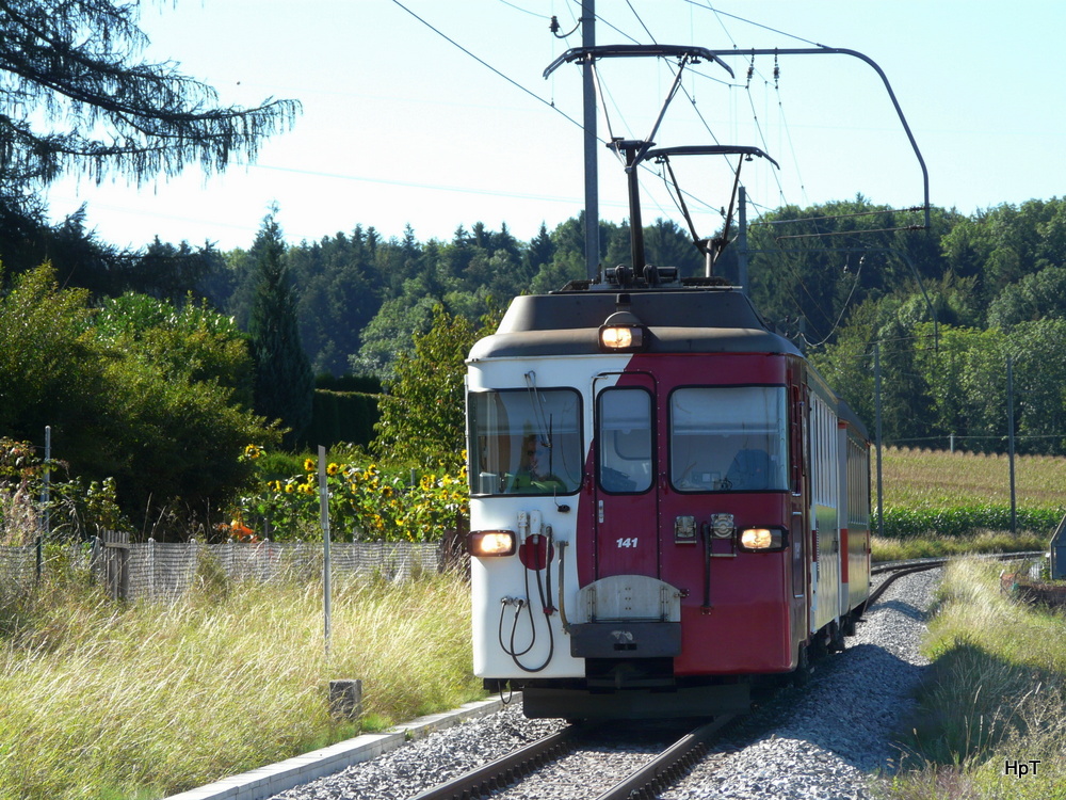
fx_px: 5050
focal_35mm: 164
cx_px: 533
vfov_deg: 9.1
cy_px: 400
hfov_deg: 12.0
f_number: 3.6
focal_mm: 27
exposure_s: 1/400
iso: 100
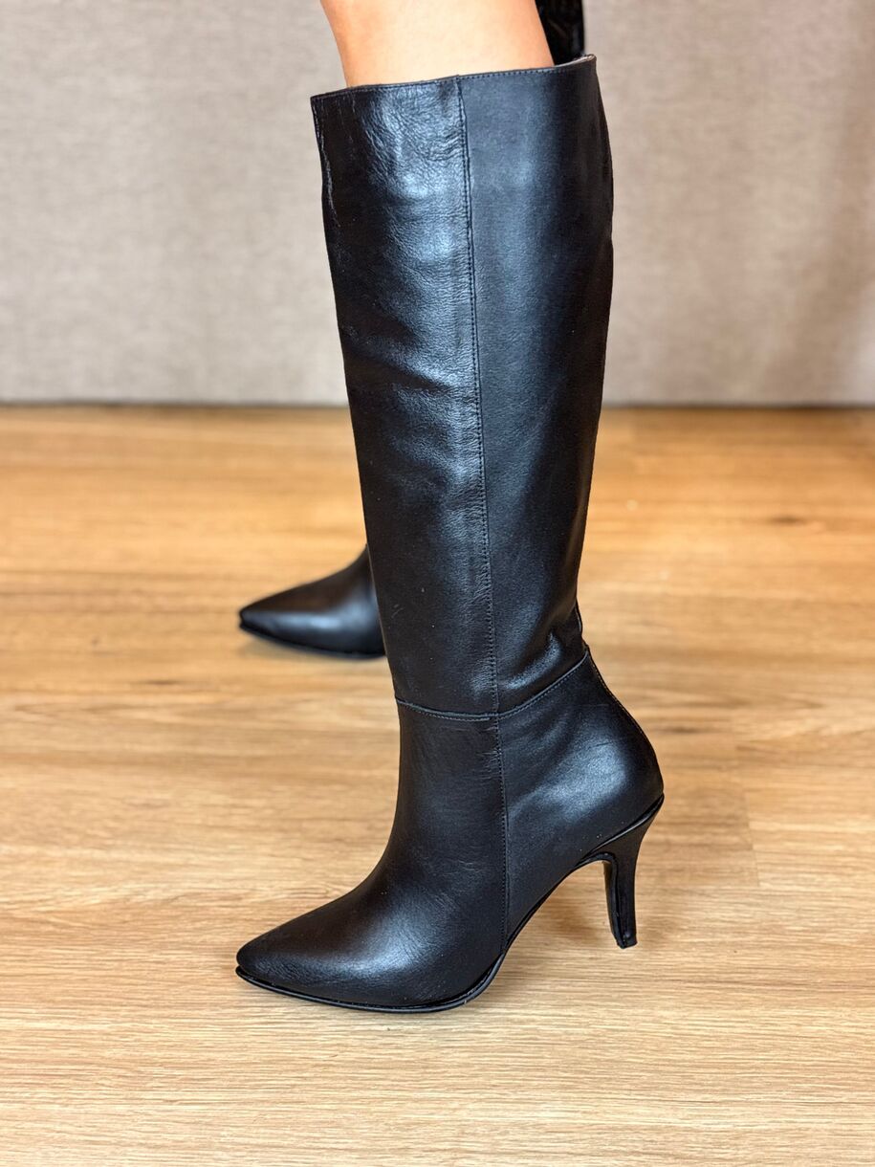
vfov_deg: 36.8
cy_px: 584
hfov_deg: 28.0
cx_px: 438
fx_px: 1753
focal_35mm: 52
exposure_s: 1/50
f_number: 1.6
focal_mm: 5.96
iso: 125
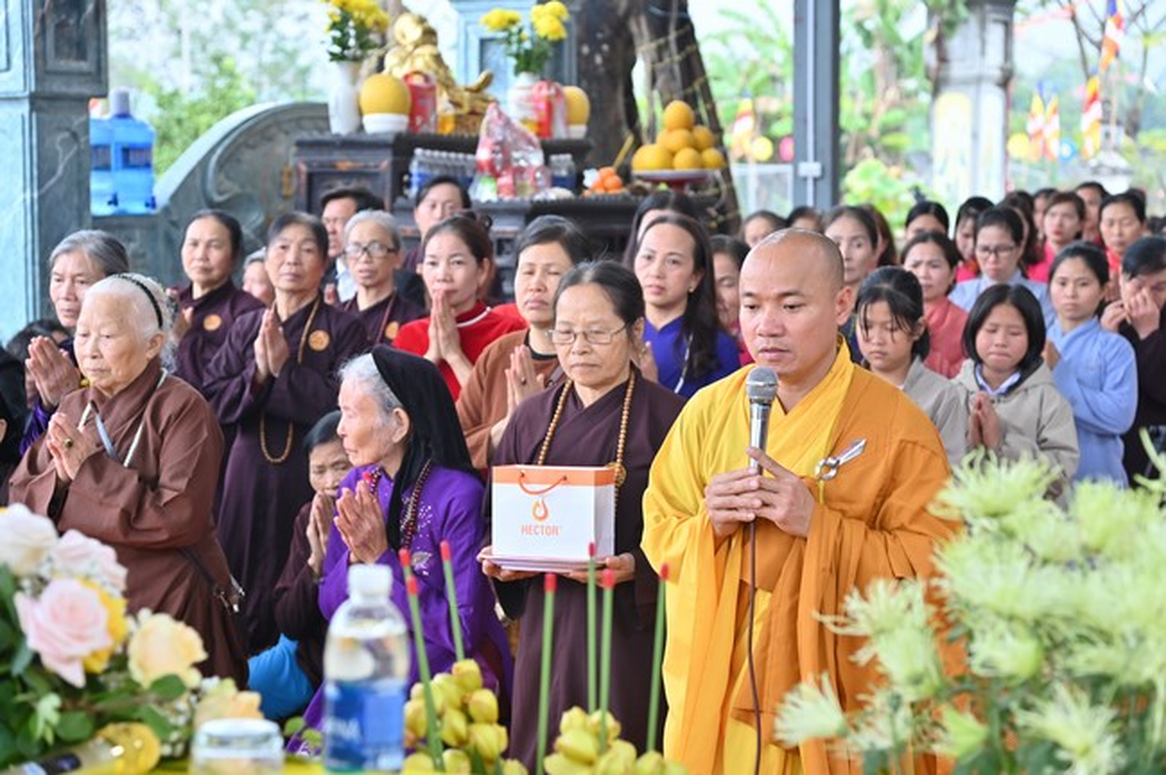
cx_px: 583
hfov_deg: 28.9
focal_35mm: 70
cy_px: 388
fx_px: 2265
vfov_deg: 19.4
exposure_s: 1/100
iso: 800
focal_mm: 70
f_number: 5
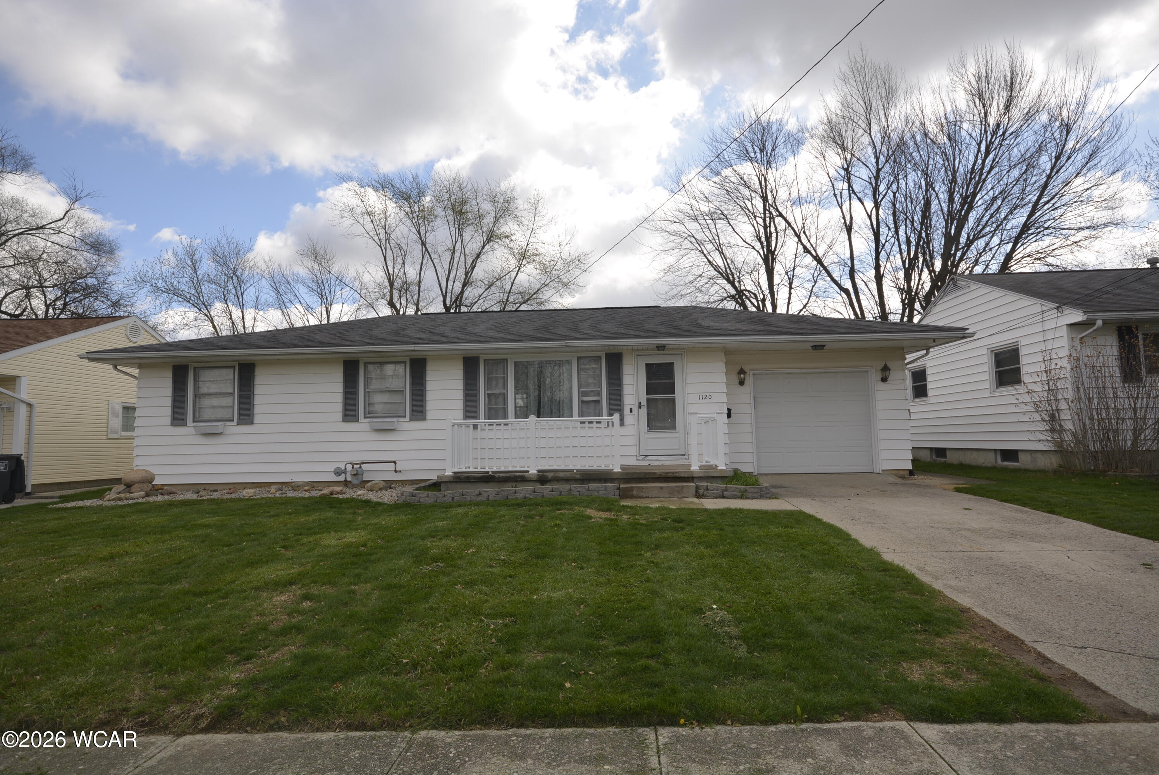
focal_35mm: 20
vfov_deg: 63.3
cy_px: 388
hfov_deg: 85.4
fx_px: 628
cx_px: 580
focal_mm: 13
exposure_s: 1/200
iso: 100
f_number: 10
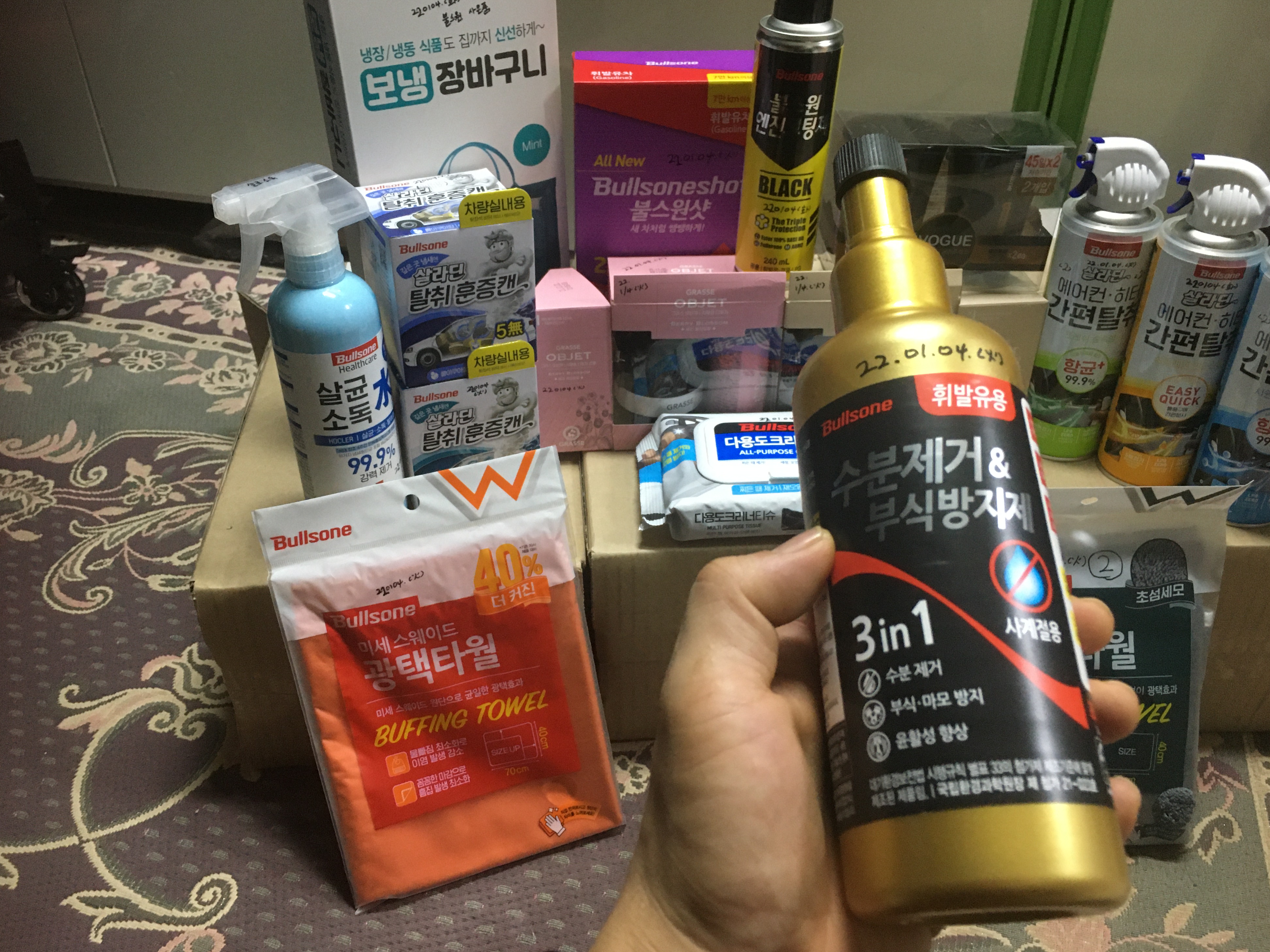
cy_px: 484
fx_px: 1101
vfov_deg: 46.8
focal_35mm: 30
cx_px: 631
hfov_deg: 60.0
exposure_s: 1/24
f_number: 2.2
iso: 200
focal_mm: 4.15
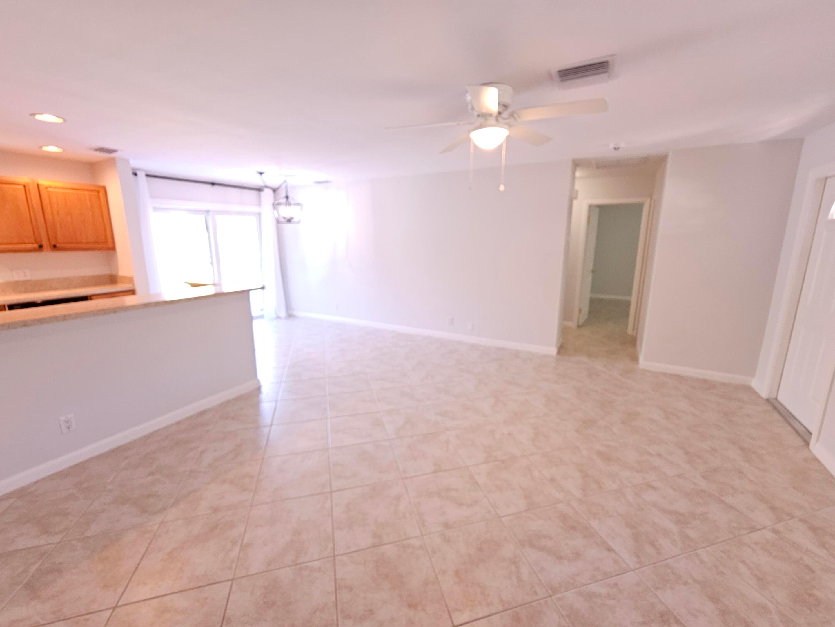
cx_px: 418
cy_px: 314
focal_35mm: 13
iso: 200
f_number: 2.2
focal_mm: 2.2
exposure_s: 1/53
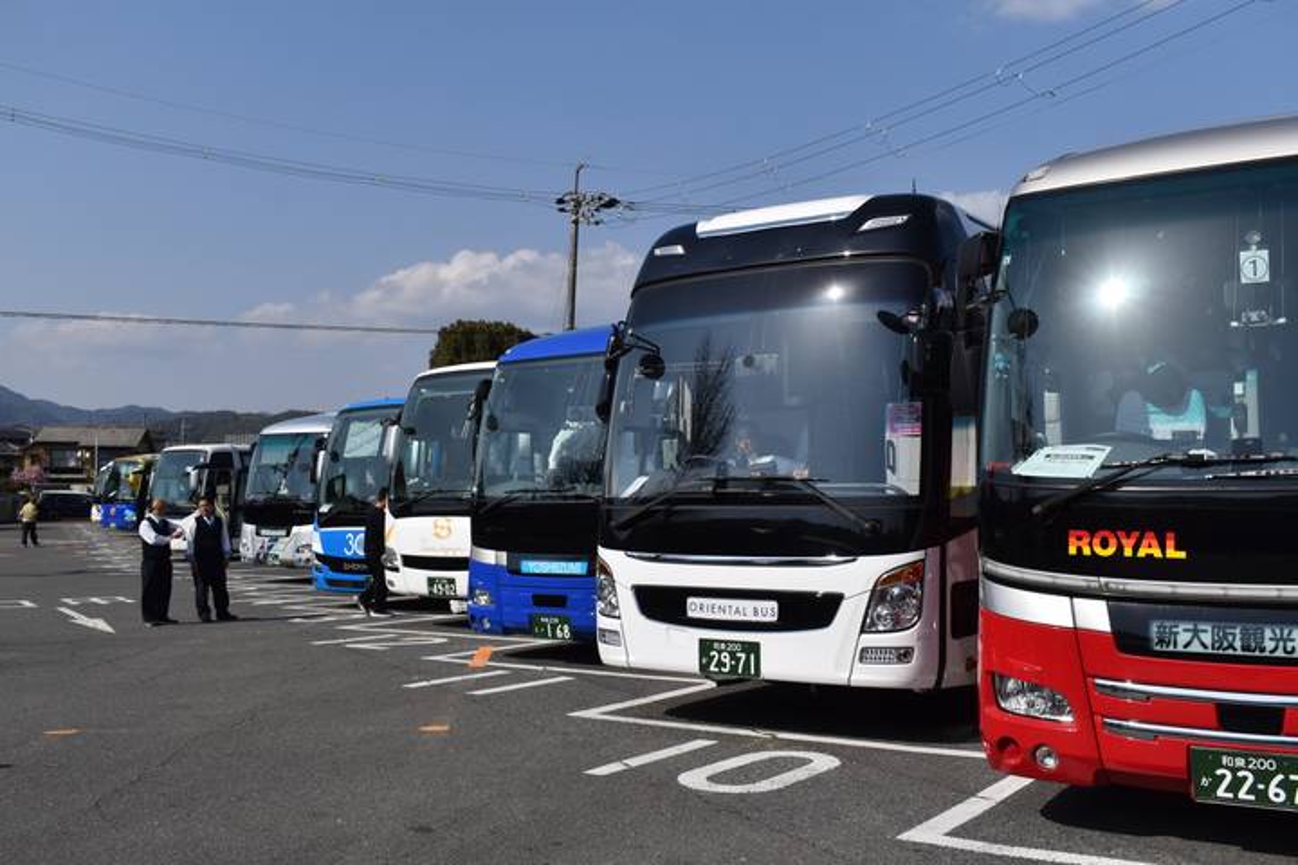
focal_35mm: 36
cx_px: 649
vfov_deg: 36.9
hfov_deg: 53.1
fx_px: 1298
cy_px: 432
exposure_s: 1/2000
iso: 250
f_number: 8
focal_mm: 24
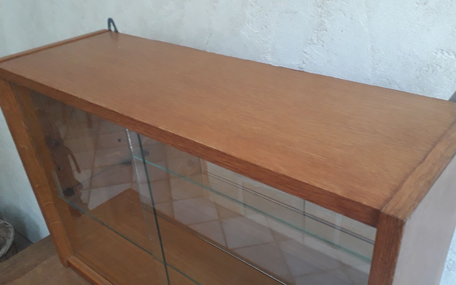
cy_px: 180
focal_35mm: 33
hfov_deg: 58.1
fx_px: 410
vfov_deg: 38.1
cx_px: 233
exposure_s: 1/33
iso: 200
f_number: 1.9
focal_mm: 3.6
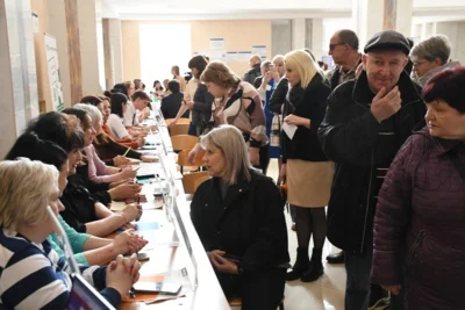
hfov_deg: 43.6
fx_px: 581
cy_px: 155
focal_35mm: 45
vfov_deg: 29.9
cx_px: 232
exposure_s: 1/60
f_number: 5.6
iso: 1600
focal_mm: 30
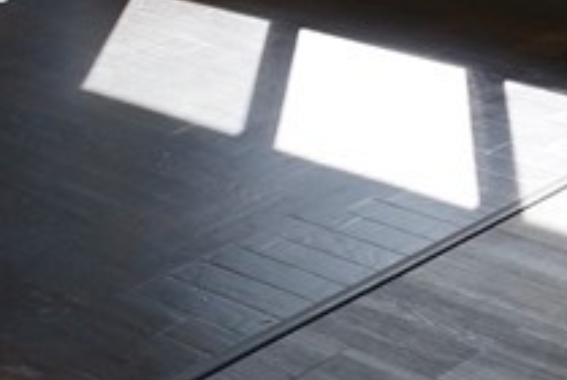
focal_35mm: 83
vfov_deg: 14.4
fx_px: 1309
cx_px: 1299
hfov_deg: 15.6
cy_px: -323
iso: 100
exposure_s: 1/80
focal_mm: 11
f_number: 5.6
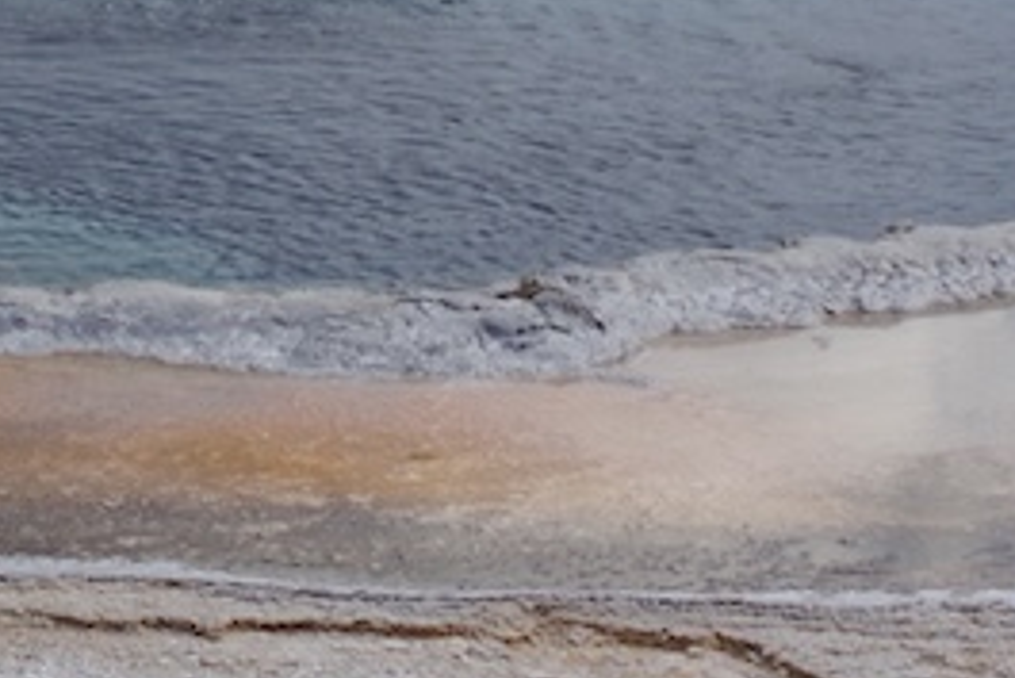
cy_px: -609
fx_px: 5980
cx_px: -352
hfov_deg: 9.5
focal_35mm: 212
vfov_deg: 6.3
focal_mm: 26.25
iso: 200
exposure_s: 1/100
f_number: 10
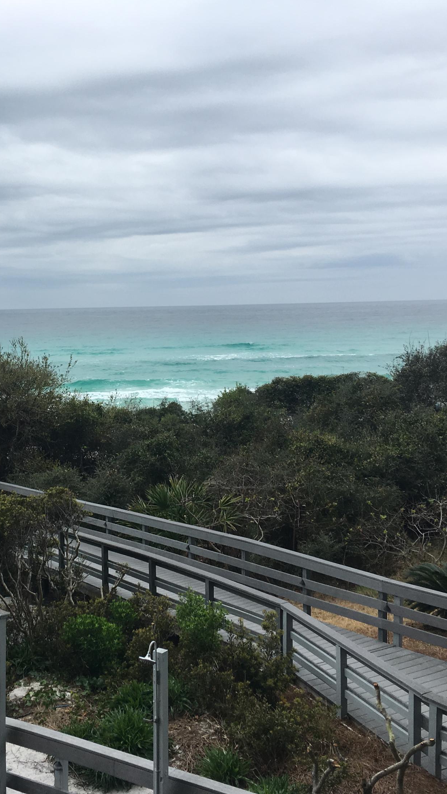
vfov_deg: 47.4
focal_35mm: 43
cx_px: 75
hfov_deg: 27.1
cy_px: 404
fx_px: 906
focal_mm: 4.15
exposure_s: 1/962
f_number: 2.2
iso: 25
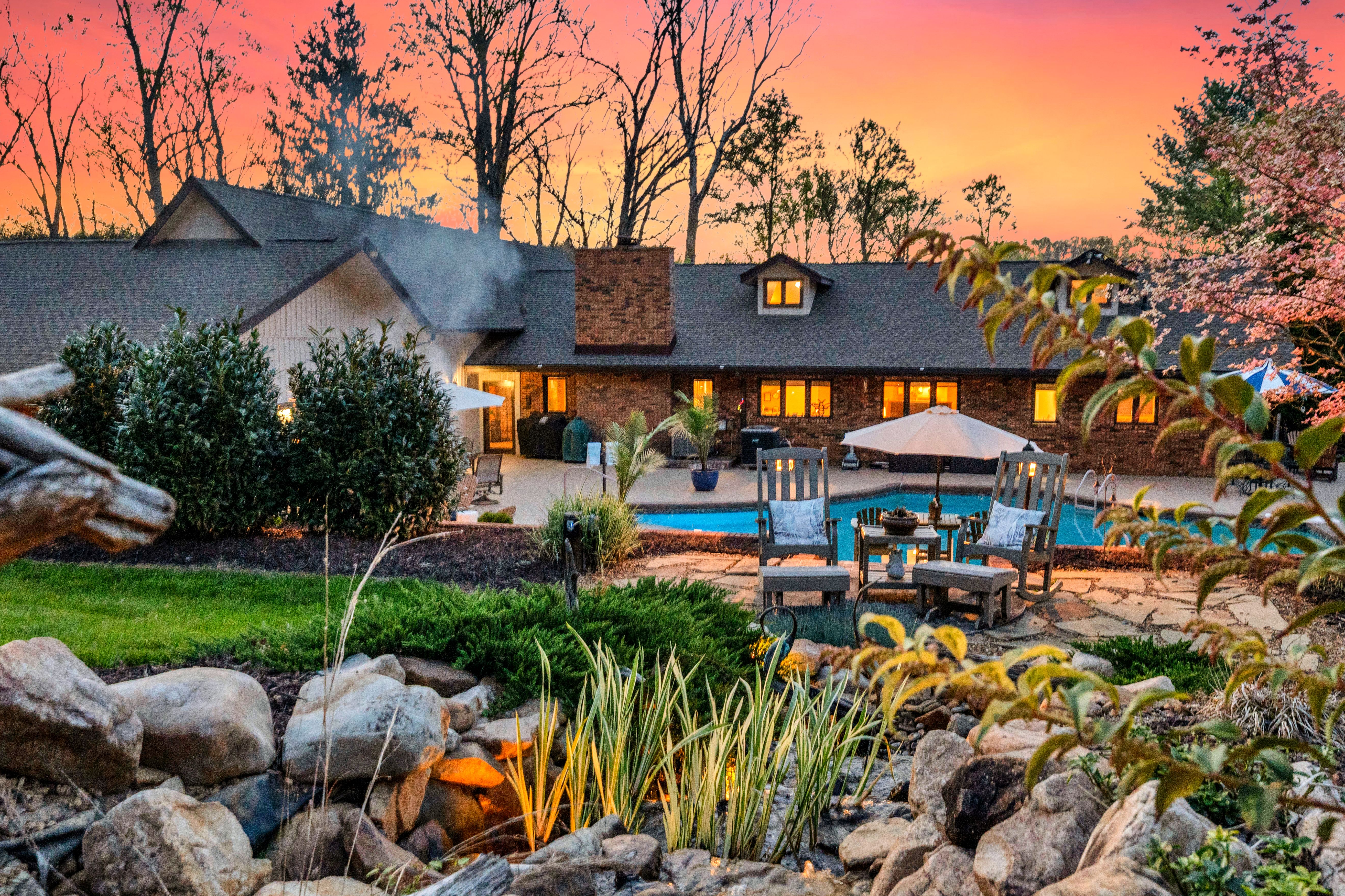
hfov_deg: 65.4
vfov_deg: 46.4
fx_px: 1046
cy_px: 437
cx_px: 728
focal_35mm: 28
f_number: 7.1
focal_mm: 21
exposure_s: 1/10
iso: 1600
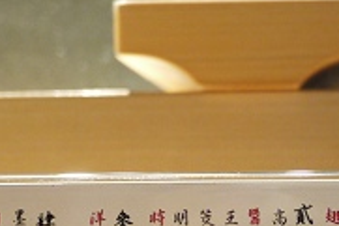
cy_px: 235
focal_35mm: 103
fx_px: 971
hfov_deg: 19.4
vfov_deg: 13.1
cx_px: 322
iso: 400
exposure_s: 1/8
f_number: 2.5
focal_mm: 14
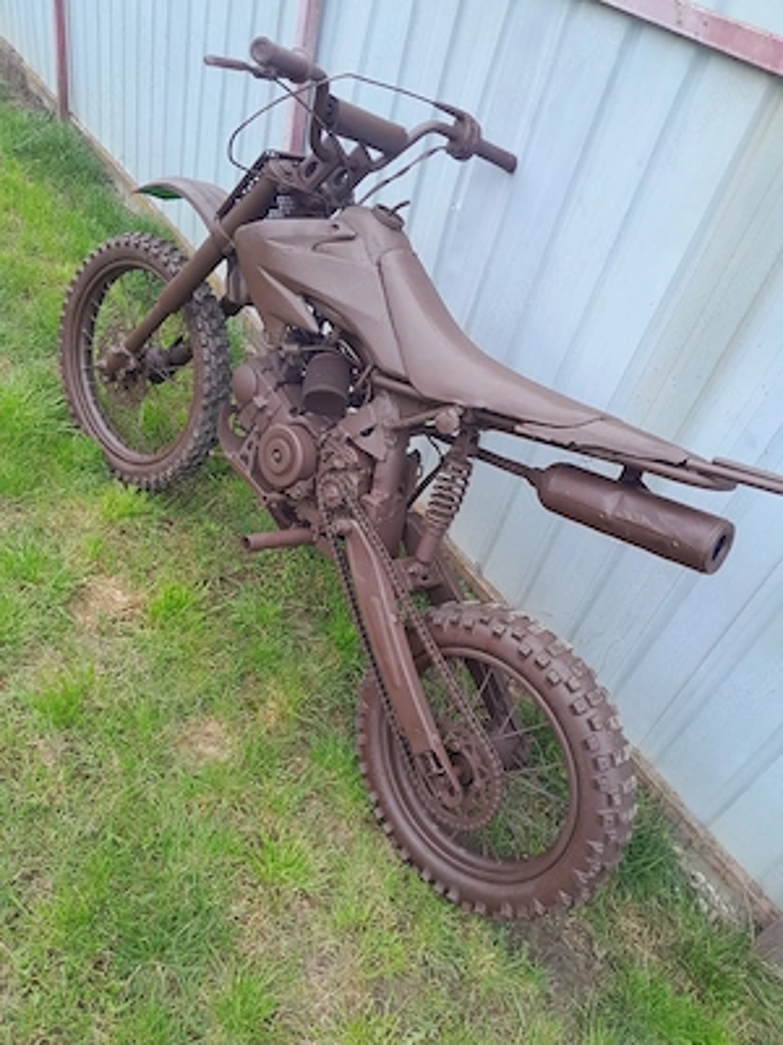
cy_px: 522
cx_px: 392
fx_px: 784
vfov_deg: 67.3
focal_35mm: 26
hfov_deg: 53.1
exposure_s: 1/50
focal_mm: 3.98
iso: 40
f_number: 1.8
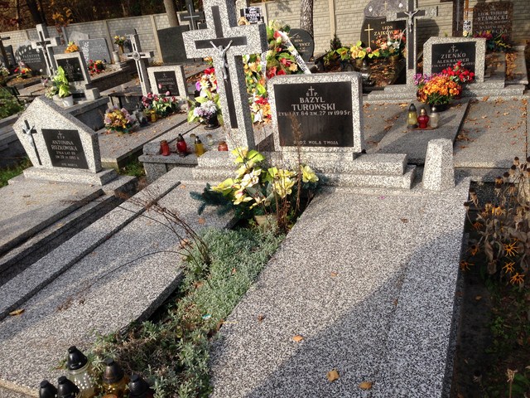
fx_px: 505
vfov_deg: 42.9
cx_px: 265
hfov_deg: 55.4
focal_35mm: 33
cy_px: 199
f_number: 2.4
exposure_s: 1/742
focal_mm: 4.12
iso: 50
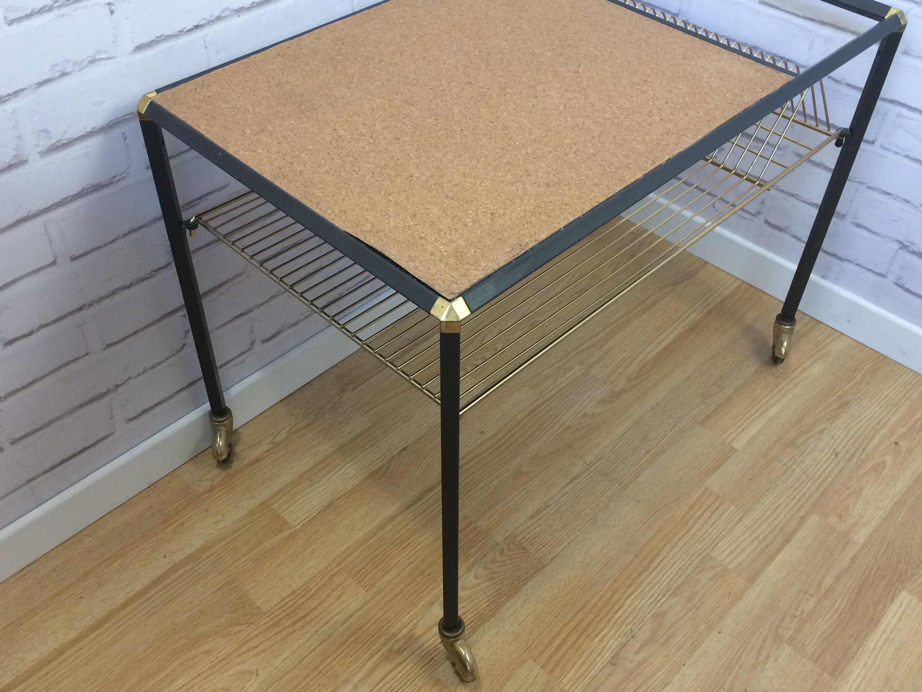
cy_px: 340
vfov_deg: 40.7
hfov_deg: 52.6
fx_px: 932
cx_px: 447
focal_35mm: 35
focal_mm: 4.15
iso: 64
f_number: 2.2
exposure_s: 1/33
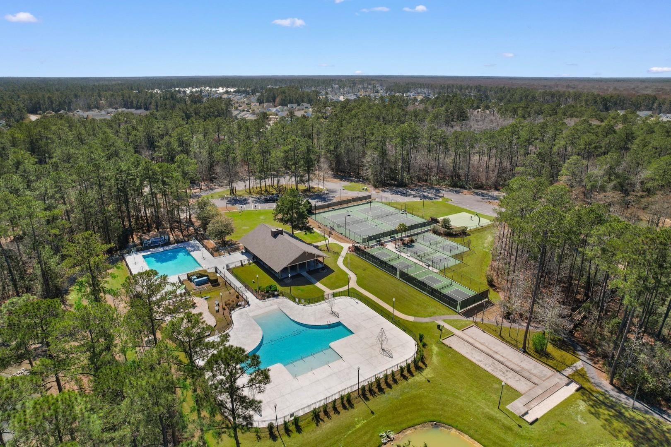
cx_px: 336
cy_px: 224
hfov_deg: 78.6
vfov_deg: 57.2
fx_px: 410
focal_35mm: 22
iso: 100
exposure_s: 1/640
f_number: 2.8
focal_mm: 8.38
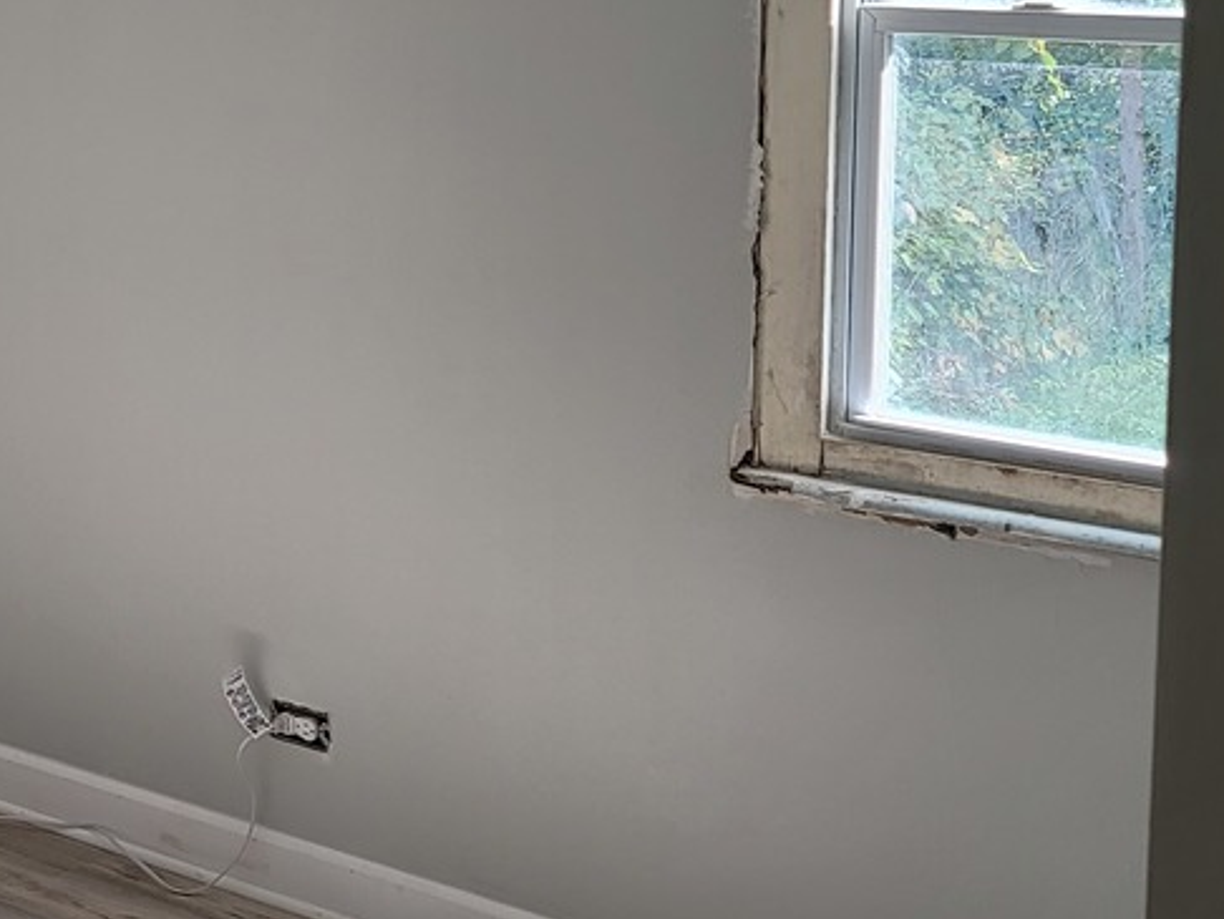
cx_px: -375
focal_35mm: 74
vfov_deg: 19.6
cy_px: 106
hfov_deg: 23.3
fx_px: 2618
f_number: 1.8
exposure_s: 1/120
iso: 50
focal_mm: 7
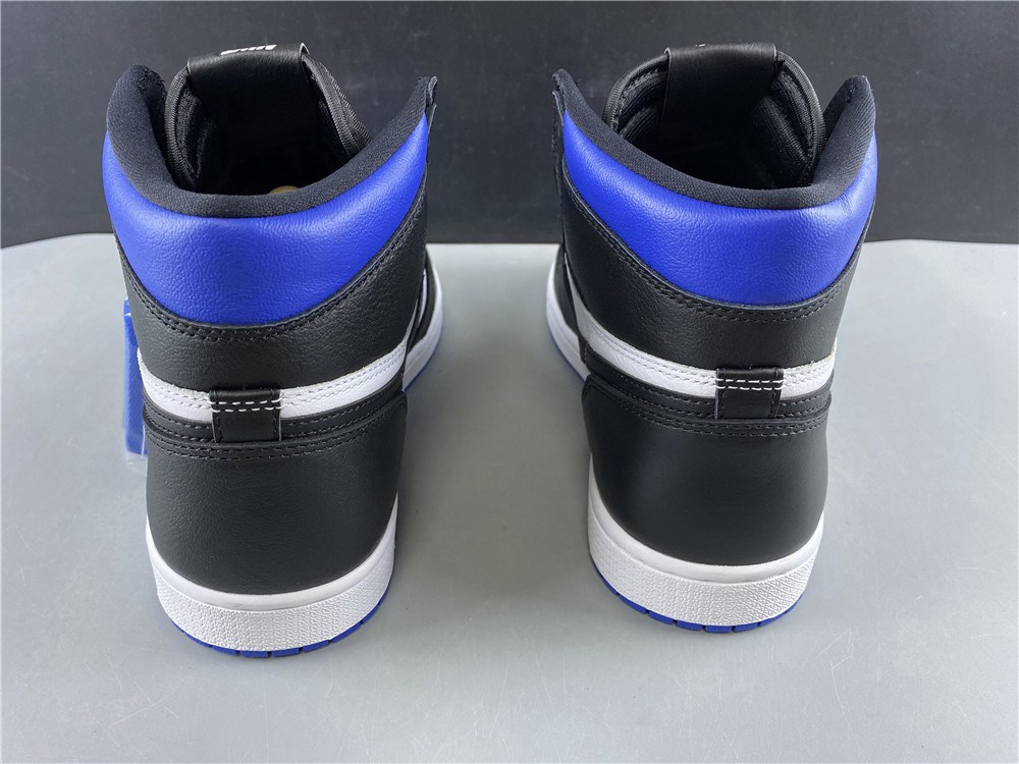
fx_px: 765
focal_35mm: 26
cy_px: 382
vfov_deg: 53.1
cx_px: 510
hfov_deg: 67.3
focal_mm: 4.25
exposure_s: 1/100
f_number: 1.8
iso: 100
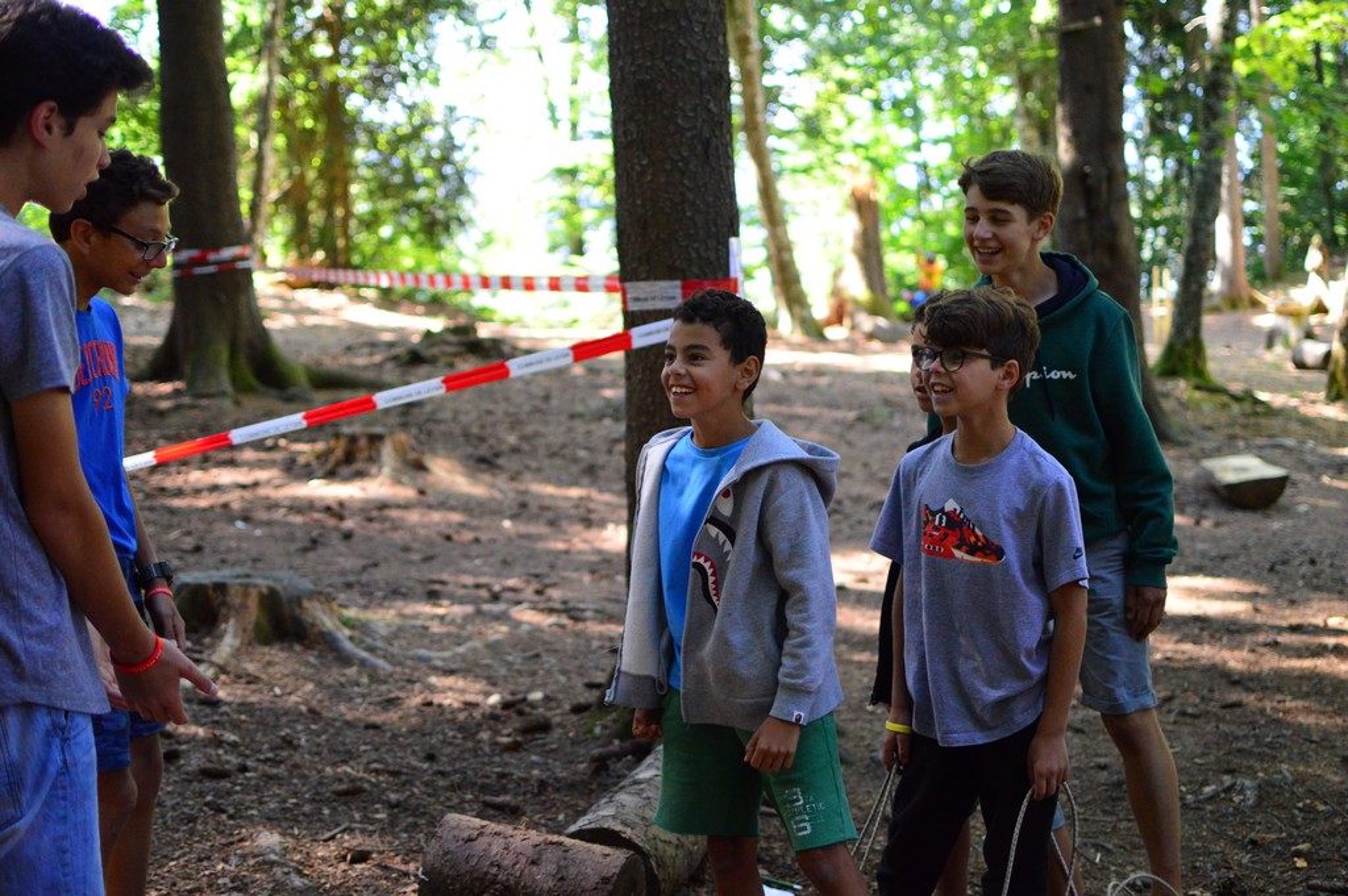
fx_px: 1964
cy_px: 448
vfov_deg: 25.7
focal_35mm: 52
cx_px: 674
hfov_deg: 37.9
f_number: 1.8
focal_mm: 35
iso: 1600
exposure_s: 1/1000
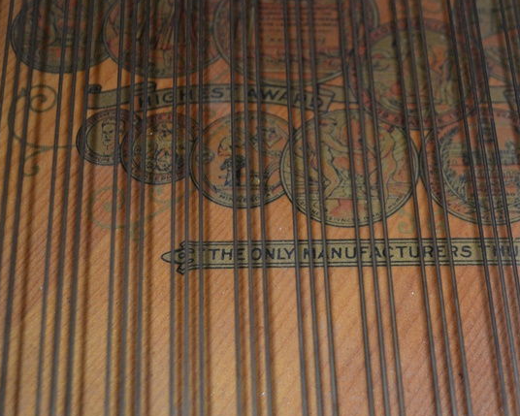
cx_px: 431
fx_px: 970
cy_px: 109
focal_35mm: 63
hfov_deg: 29.2
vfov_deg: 24.0
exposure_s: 1/60
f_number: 4
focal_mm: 24
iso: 400
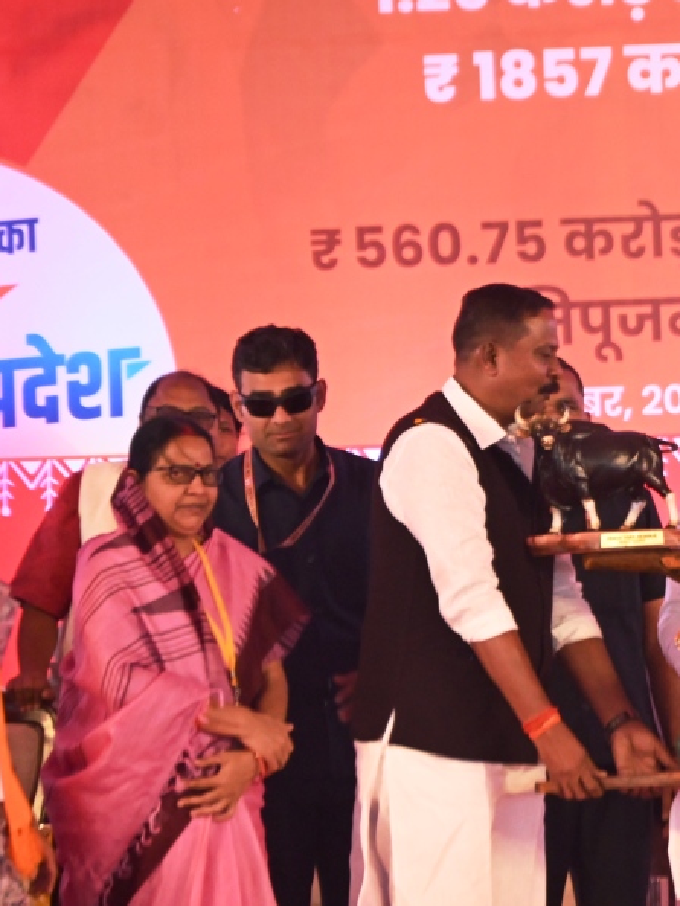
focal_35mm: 348
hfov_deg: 4.3
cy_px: 519
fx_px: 9108
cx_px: 730
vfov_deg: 5.7
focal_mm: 140
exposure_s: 1/100
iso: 2500
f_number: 6.3
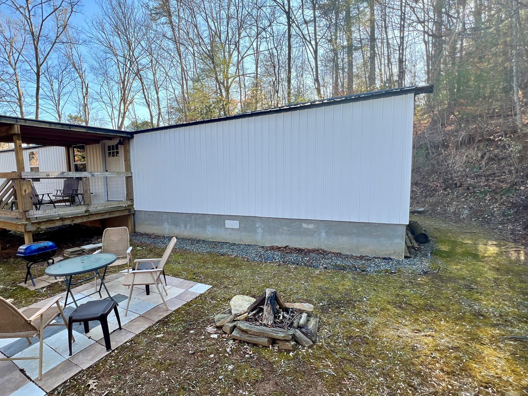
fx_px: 244
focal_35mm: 16
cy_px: 210
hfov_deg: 94.1
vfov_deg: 78.0
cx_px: 234
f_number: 1.8
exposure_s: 1/161
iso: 32
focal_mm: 1.57
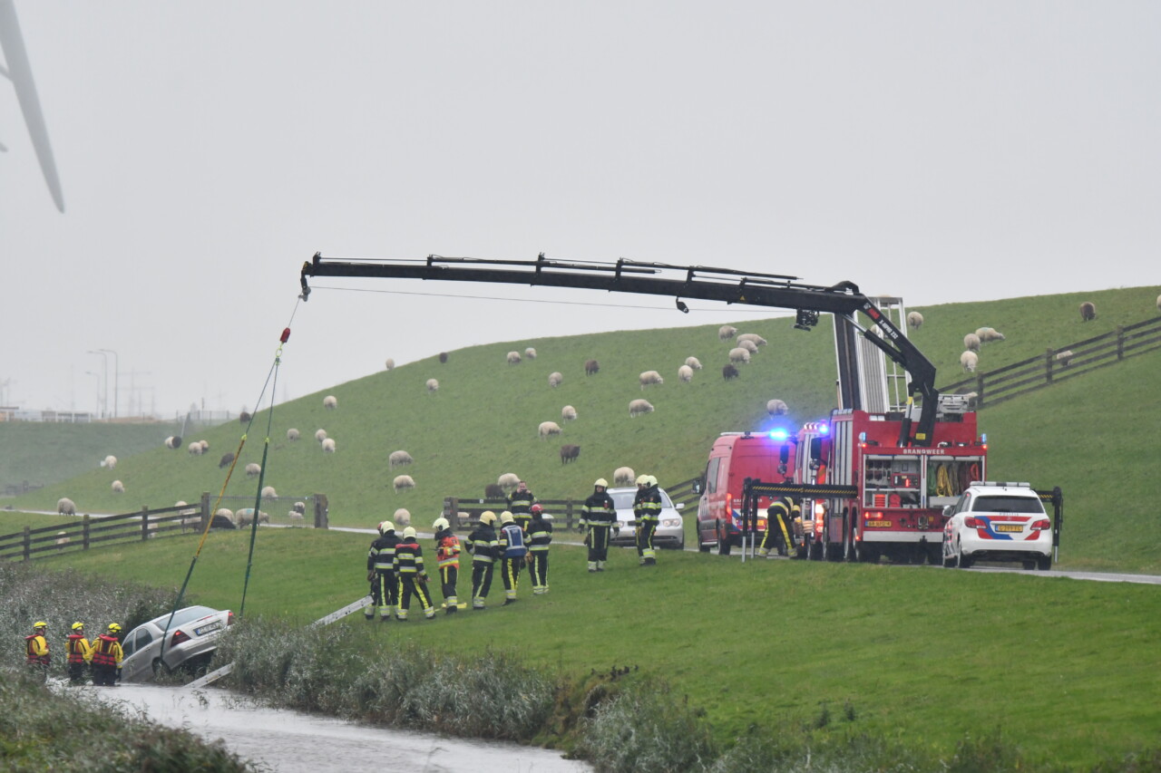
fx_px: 16928
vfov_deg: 2.6
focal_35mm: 525
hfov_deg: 3.9
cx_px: 580
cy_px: 386
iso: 1100
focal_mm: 350
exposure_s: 1/250
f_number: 6
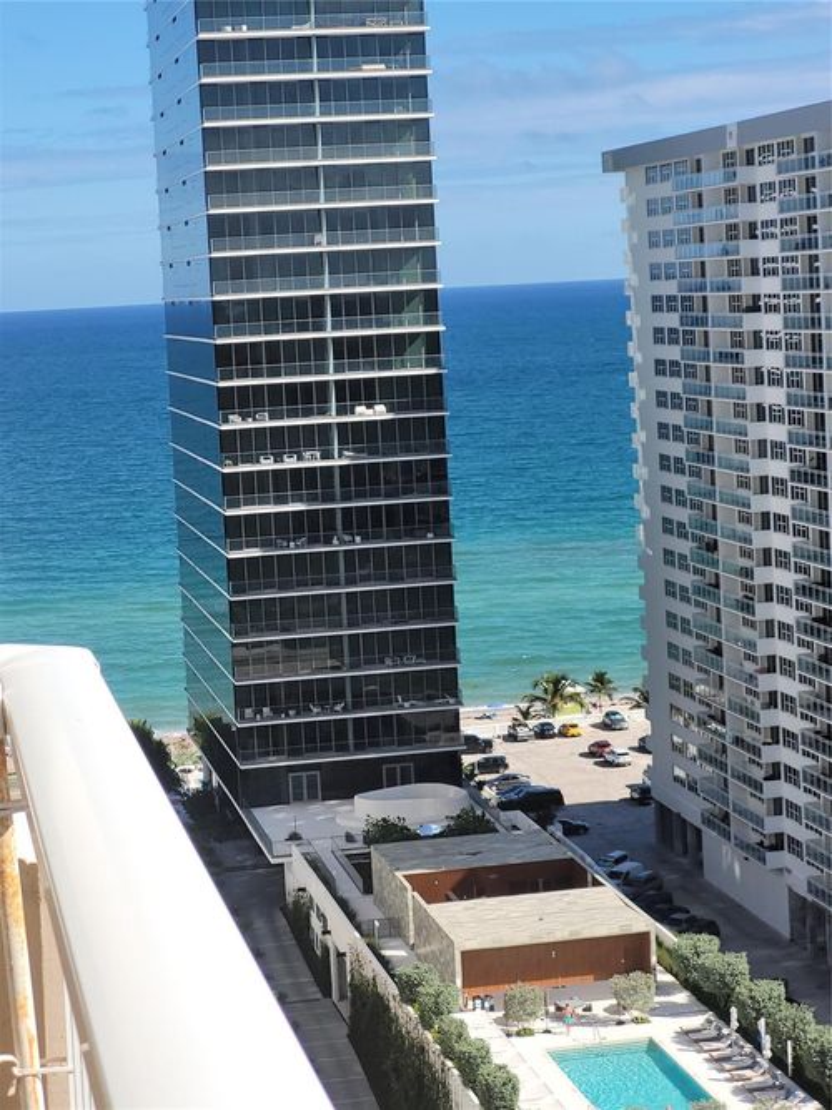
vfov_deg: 25.7
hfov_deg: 19.4
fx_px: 2436
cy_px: 555
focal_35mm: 76
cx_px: 416
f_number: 2.4
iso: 25
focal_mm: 7.12
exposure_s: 1/937
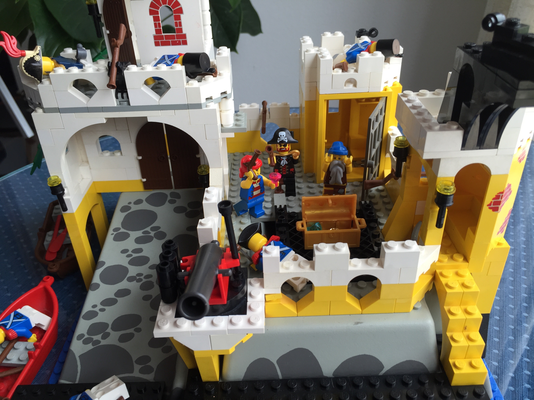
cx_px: 267
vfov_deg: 48.2
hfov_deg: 61.7
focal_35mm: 29
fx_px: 447
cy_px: 200
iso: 32
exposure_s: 1/121
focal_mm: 4.15
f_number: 2.2
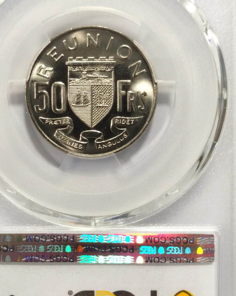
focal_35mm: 83
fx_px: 725
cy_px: 156
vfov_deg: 23.0
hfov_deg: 18.5
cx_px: 90
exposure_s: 1/100
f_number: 16
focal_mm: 5.56
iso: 100
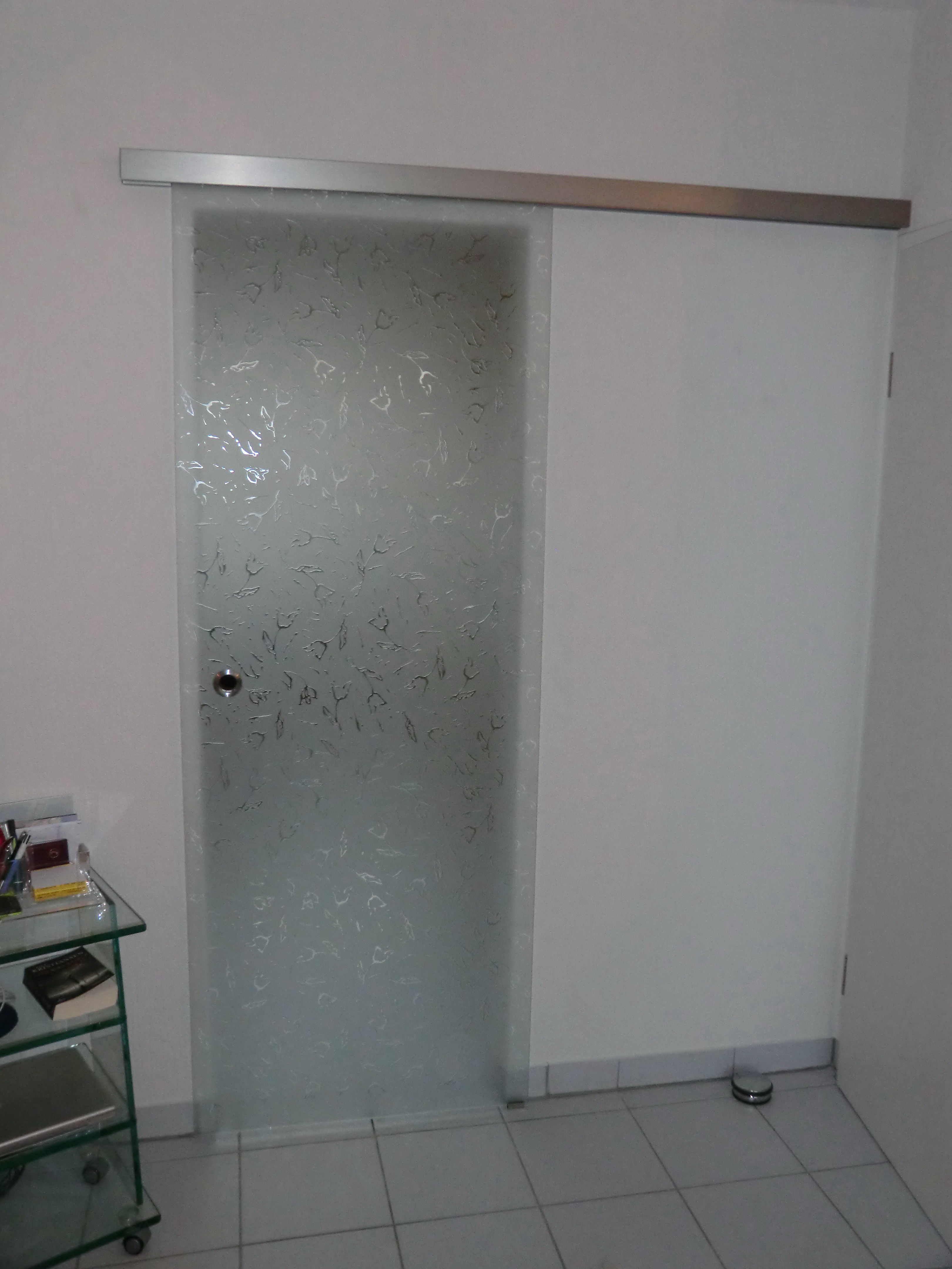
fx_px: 1063
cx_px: 476
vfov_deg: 61.7
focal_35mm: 29
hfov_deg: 48.2
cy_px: 634
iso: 400
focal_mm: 5.2
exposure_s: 1/60
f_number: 3.5
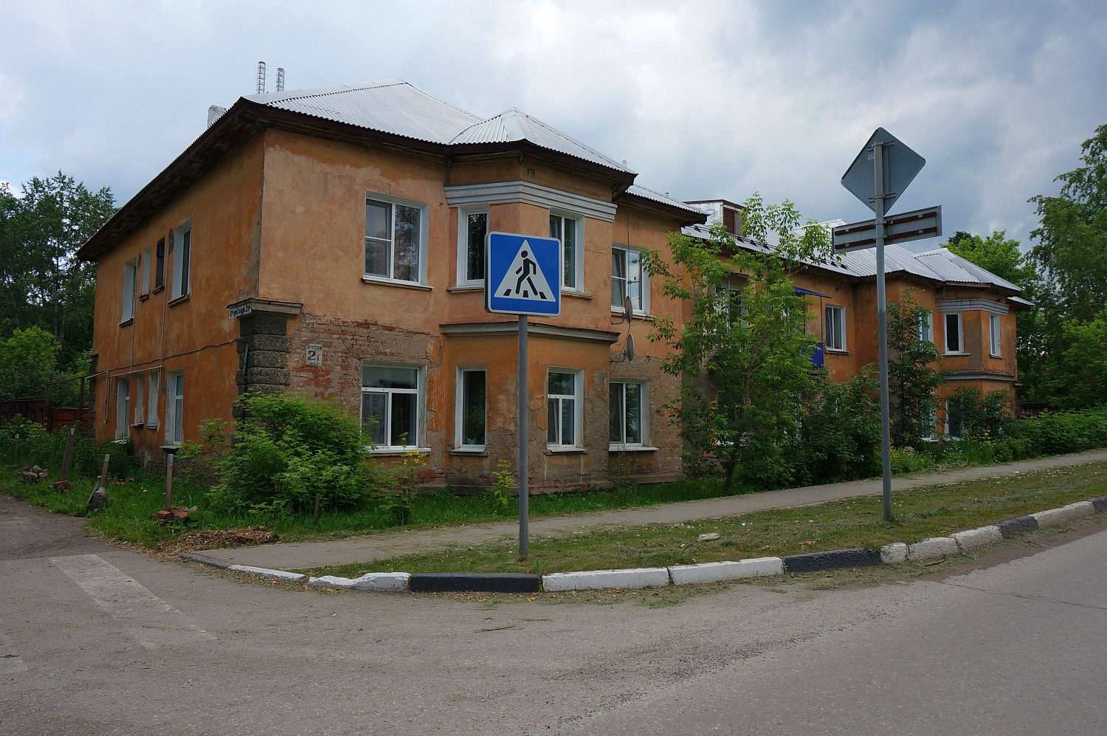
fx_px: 737
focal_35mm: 24
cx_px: 554
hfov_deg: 73.8
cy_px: 368
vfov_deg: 53.0
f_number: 11
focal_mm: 16
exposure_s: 1/80
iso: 100
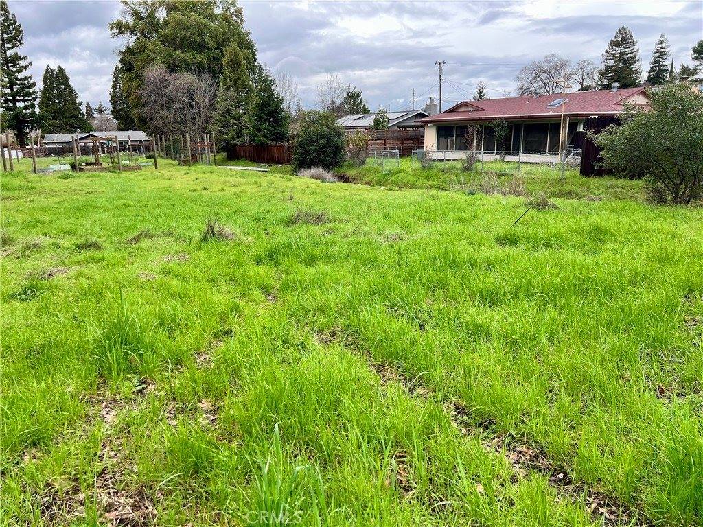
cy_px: 264
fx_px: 528
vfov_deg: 53.1
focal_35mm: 26
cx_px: 352
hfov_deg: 67.3
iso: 50
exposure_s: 1/743
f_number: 1.5
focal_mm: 5.7
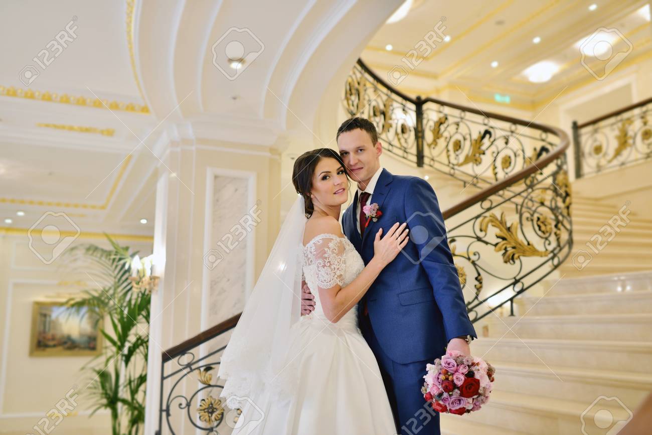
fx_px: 634
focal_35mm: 35
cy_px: 218
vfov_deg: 37.9
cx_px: 326
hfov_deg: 54.4
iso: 400
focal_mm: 35
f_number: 2.5
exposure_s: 1/160
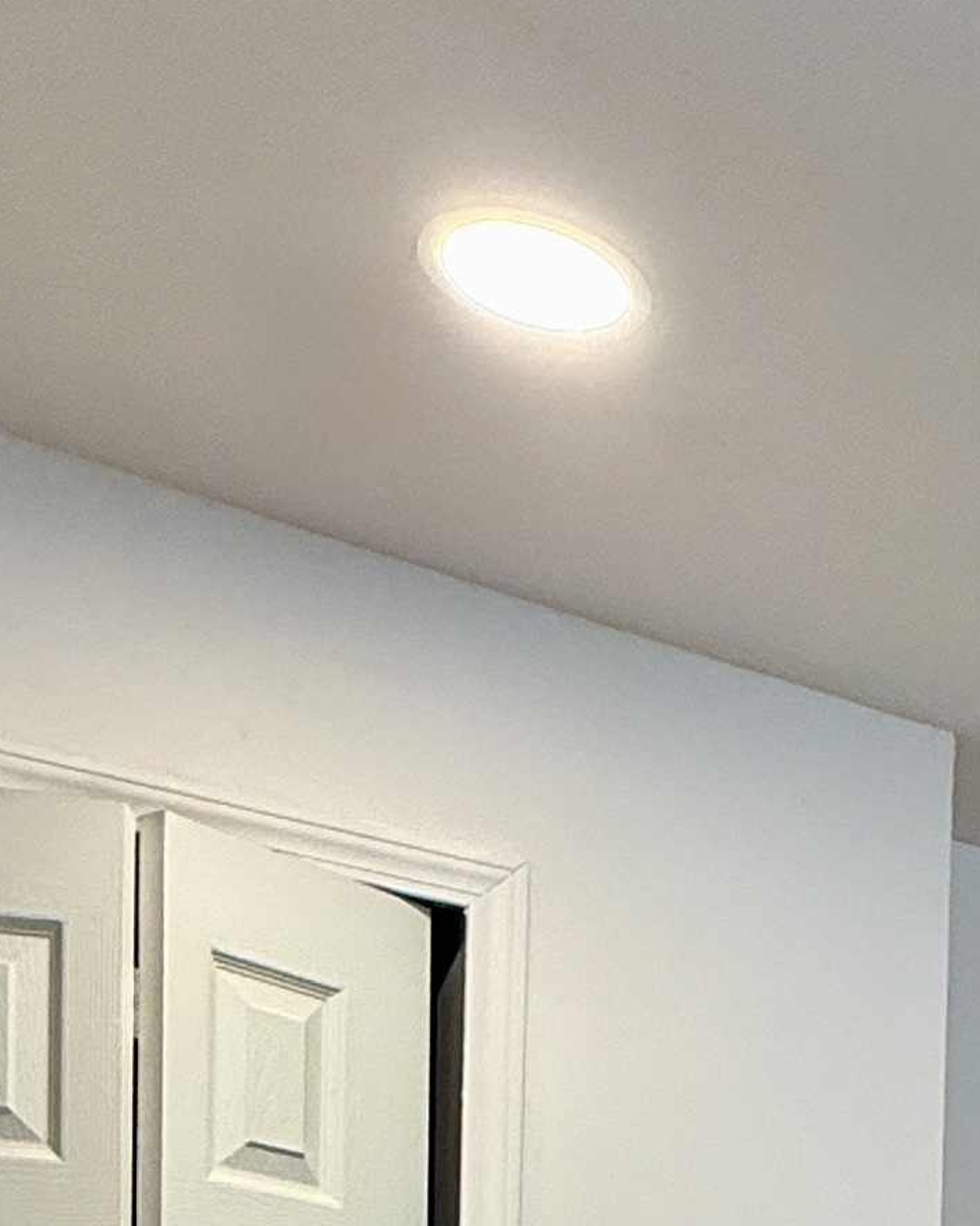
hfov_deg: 21.8
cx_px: 1325
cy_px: 1722
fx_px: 2248
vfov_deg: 25.0
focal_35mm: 62
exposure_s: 1/120
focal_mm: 2.22
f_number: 2.2
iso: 200
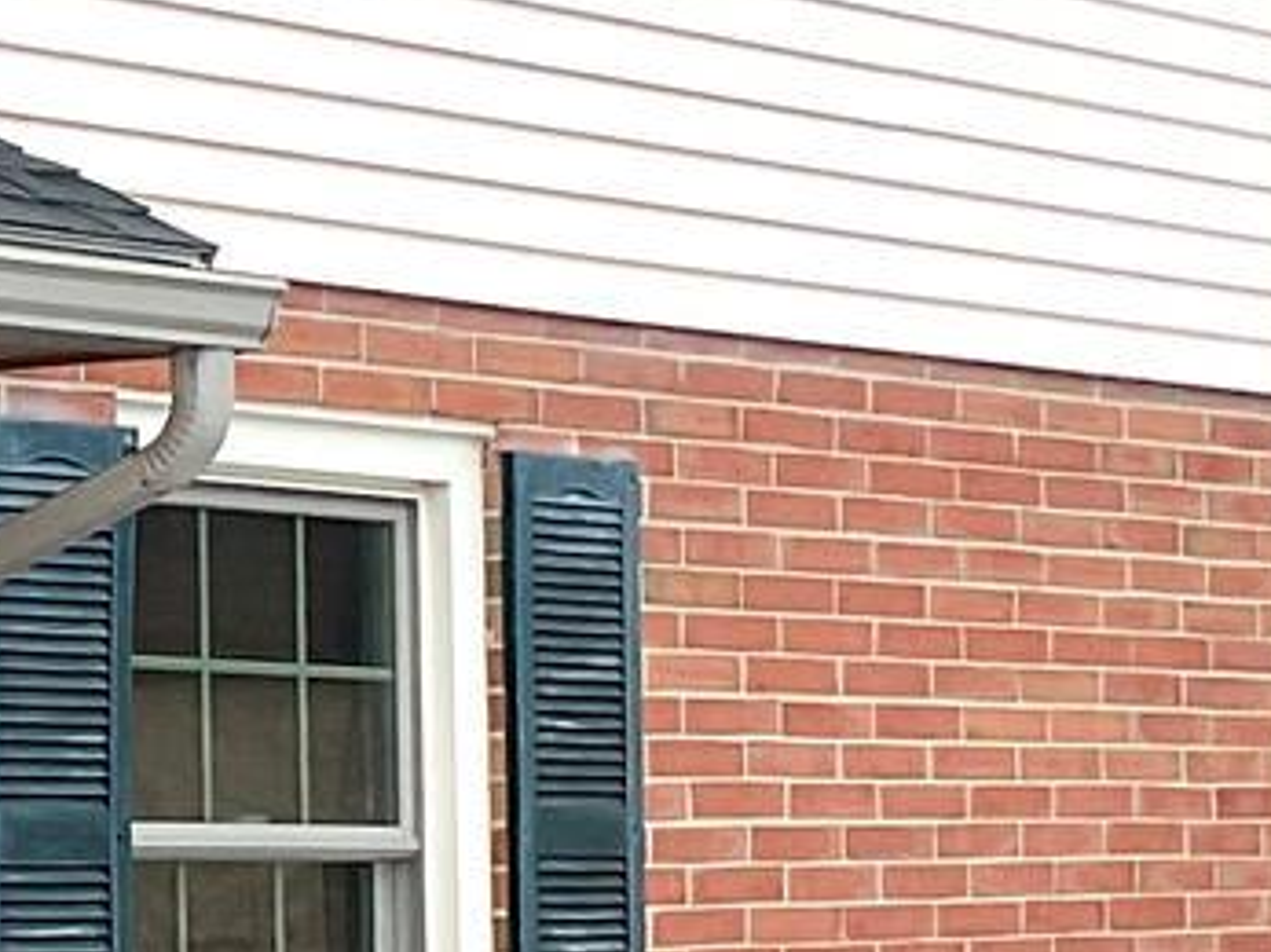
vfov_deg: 8.7
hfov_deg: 11.0
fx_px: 6276
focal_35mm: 171
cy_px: 674
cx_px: -791
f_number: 1.8
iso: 25
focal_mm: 3
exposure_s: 1/120
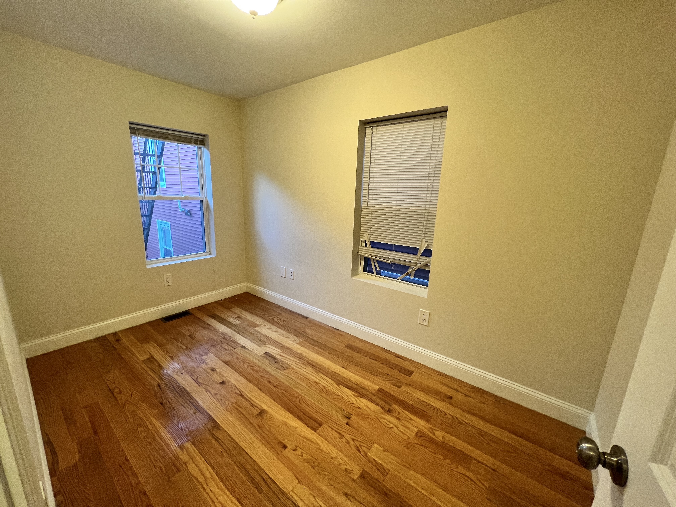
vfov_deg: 89.9
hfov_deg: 106.2
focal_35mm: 13
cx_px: 338
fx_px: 254
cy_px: 254
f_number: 1.8
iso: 125
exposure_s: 1/60
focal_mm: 1.57
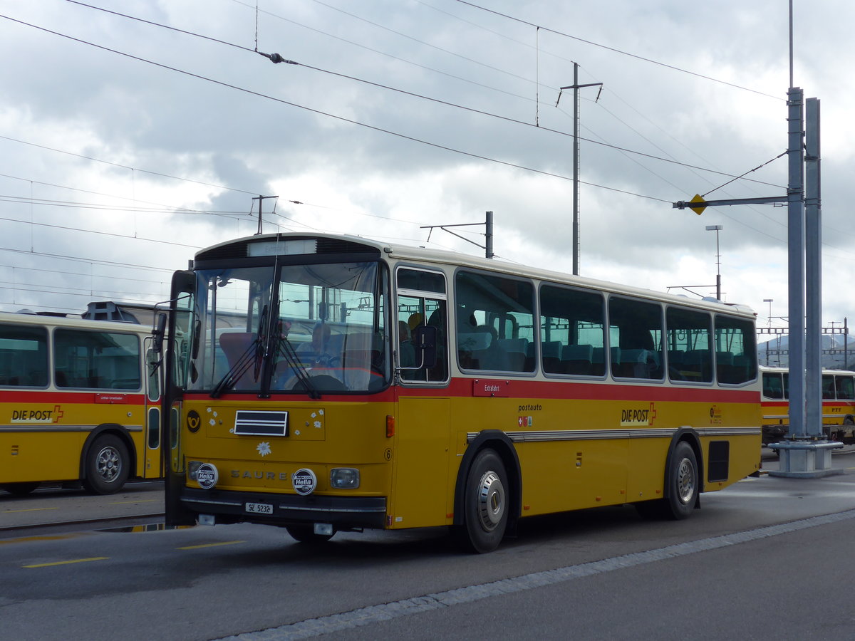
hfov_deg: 32.7
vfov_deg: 24.8
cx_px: 428
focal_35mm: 59
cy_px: 320
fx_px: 1457
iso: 80
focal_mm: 12
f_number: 3.5
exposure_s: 1/640
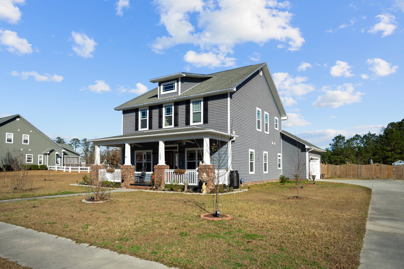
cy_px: 134
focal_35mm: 24
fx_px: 269
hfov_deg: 73.7
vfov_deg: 53.1
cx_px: 202
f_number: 8
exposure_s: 1/800
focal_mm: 24
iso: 100
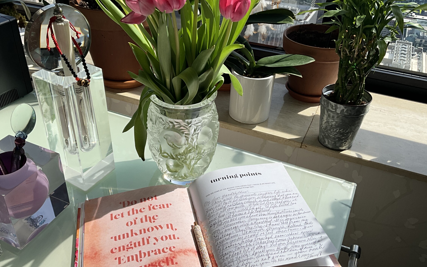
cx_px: 191
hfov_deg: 55.2
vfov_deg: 36.3
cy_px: 123
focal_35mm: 35
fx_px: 407
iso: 25
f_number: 1.8
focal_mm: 3
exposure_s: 1/912
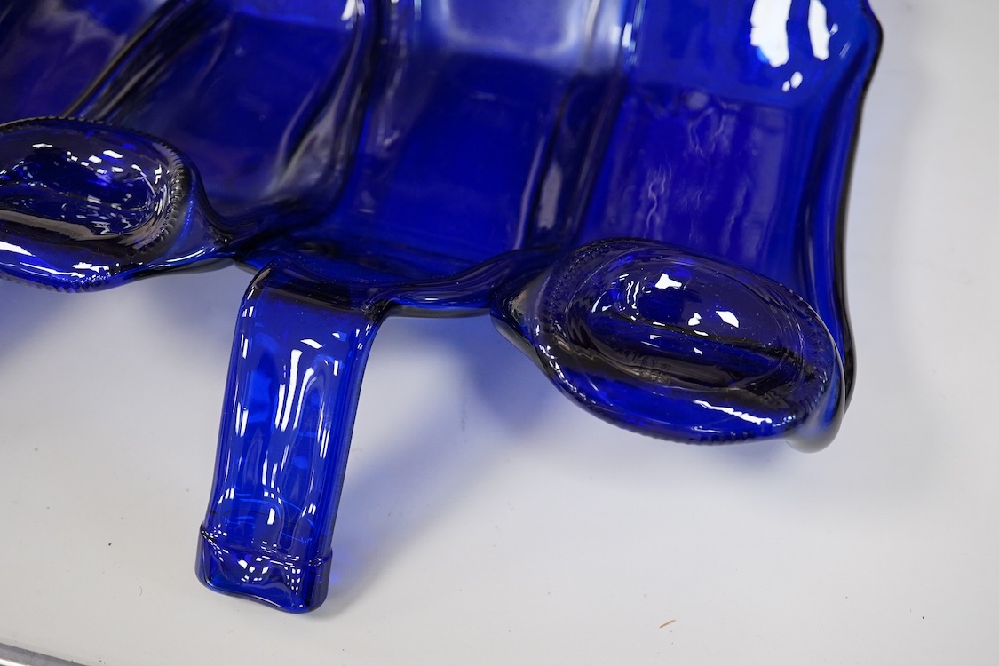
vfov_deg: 29.9
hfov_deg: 43.6
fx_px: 1249
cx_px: 500
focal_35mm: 45
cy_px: 333
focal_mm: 30
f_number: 4
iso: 2500
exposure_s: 1/200
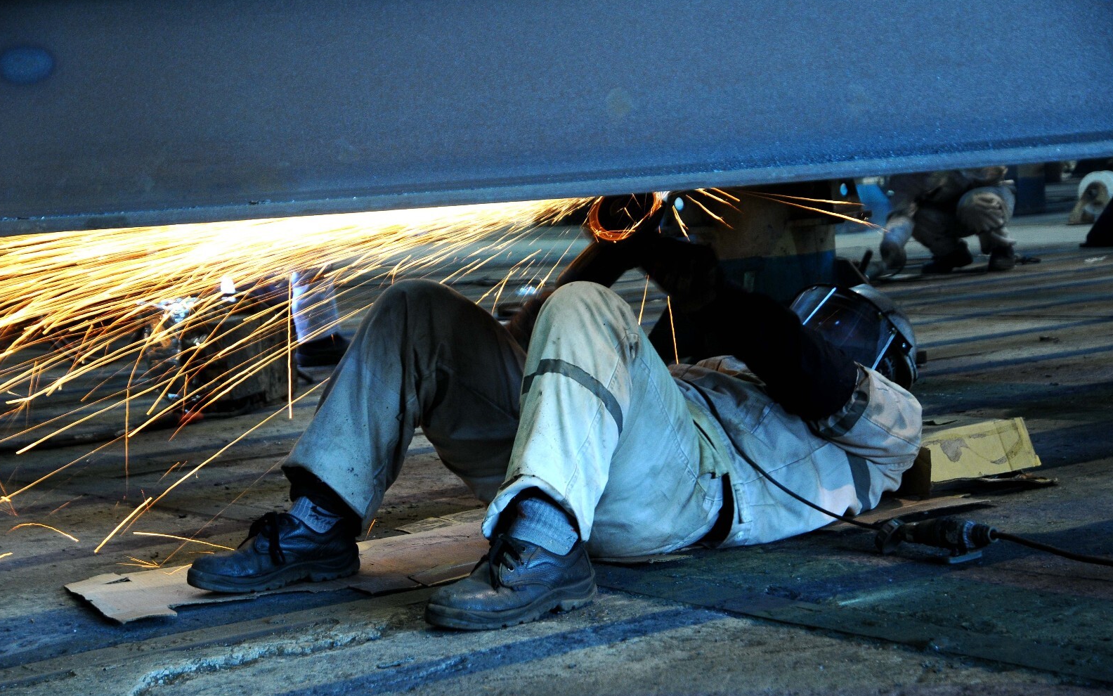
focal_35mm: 74
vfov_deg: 17.6
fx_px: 2245
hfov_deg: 27.8
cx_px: 554
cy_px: 359
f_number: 5.6
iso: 500
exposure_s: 1/6
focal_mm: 48
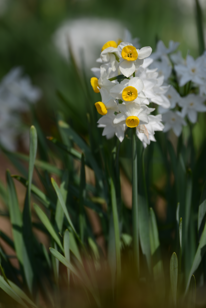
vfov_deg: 5.2
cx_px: 103
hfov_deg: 3.4
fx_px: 3430
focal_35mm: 400
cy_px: 154
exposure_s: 1/500
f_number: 5.6
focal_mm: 400
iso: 100
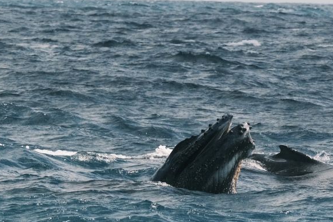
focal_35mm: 445
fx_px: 4114
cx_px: 225
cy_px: 132
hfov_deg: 4.6
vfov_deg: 3.1
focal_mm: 214
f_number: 7.1
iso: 1000
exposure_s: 1/3200
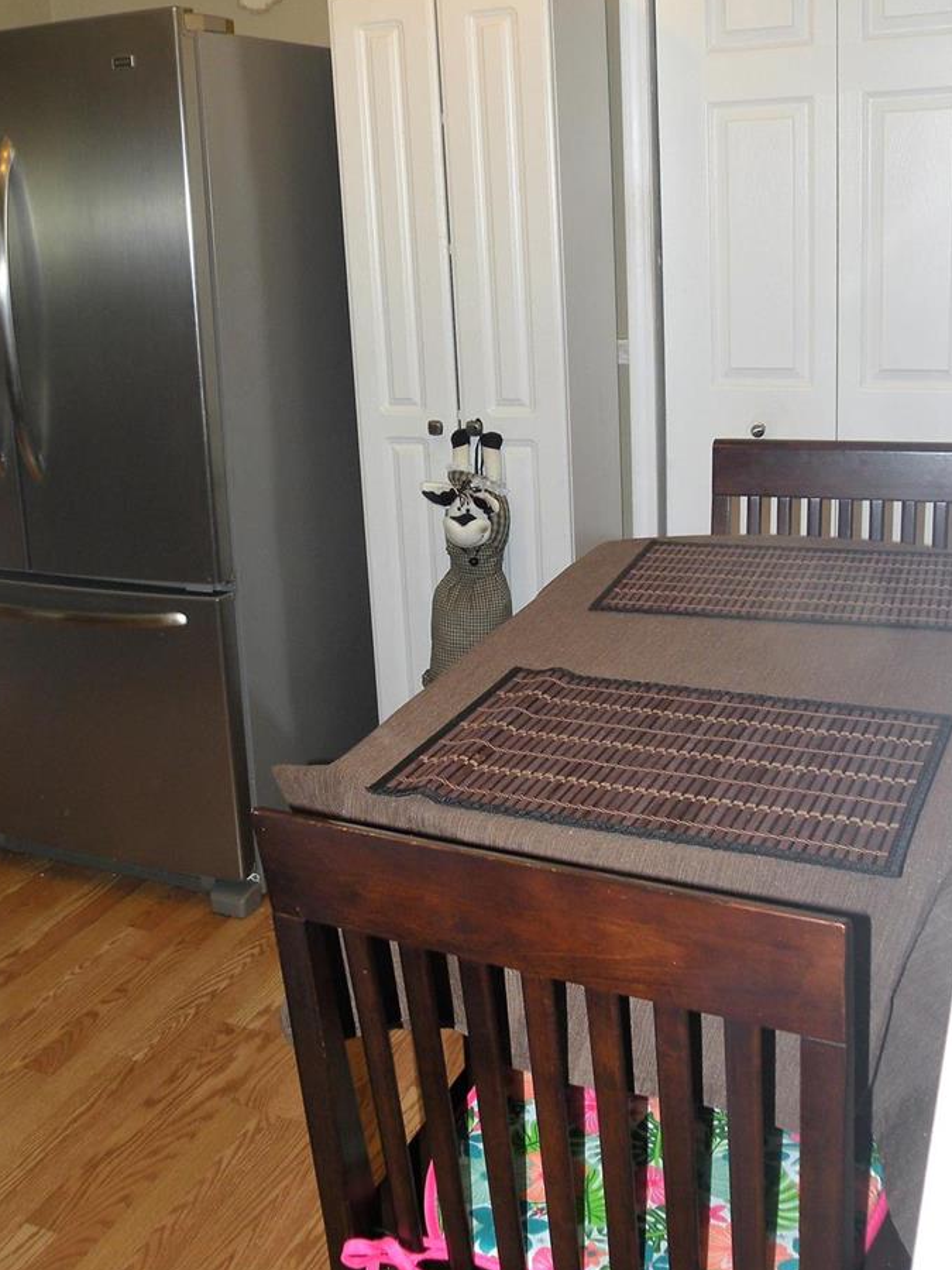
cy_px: 545
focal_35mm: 36
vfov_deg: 51.2
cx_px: 396
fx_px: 1320
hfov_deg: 39.5
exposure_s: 1/49.6
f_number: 2.8
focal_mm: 4.7
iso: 64
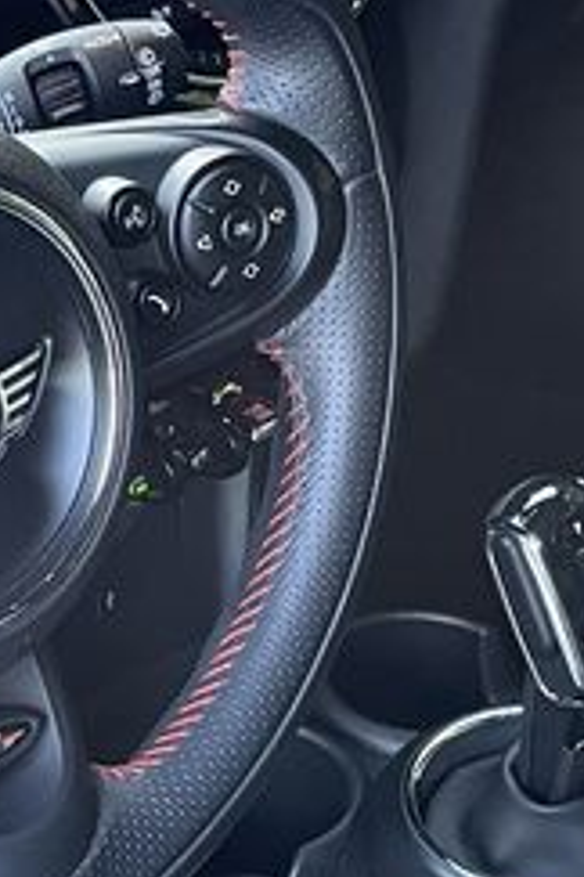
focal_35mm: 114
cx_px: 40
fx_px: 2774
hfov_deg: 11.9
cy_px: 455
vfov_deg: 17.9
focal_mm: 4.2
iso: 160
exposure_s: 1/60
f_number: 1.6
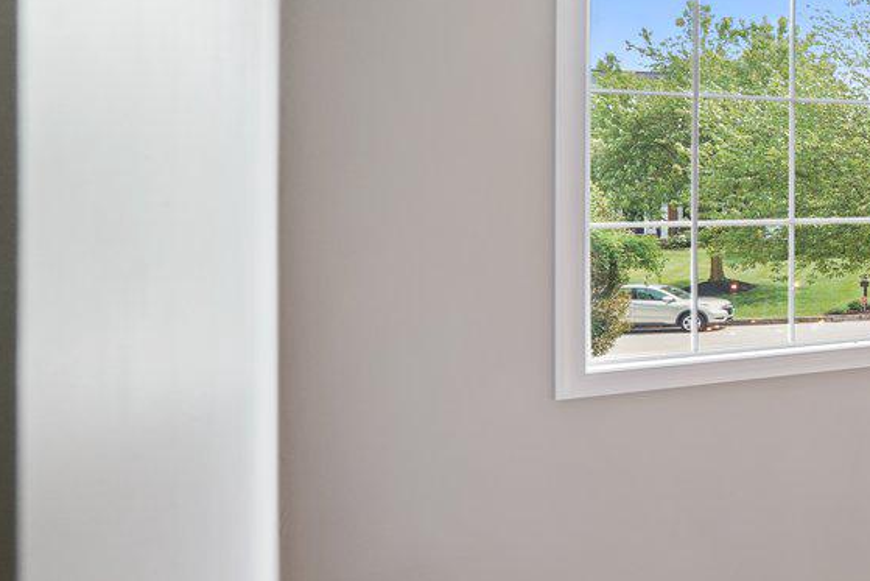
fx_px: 1064
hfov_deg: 22.1
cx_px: 1589
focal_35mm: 44
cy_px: 156
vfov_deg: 30.1
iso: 500
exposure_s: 1/30
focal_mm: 12
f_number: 4
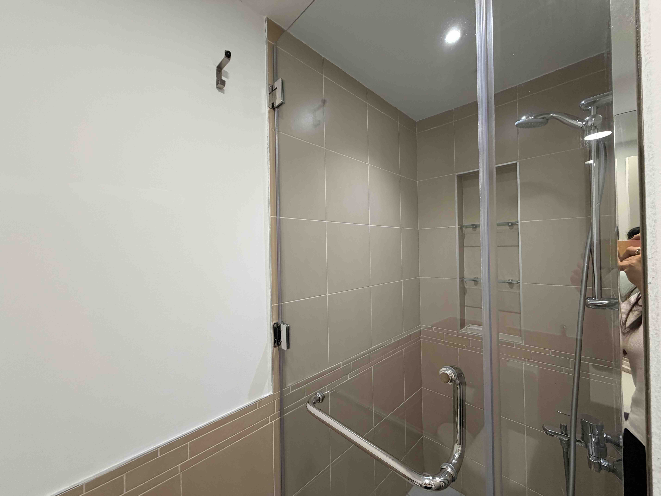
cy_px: 248
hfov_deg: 102.1
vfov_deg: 85.7
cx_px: 330
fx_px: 267
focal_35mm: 14
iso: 200
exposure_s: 1/100
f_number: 2.2
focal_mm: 2.22
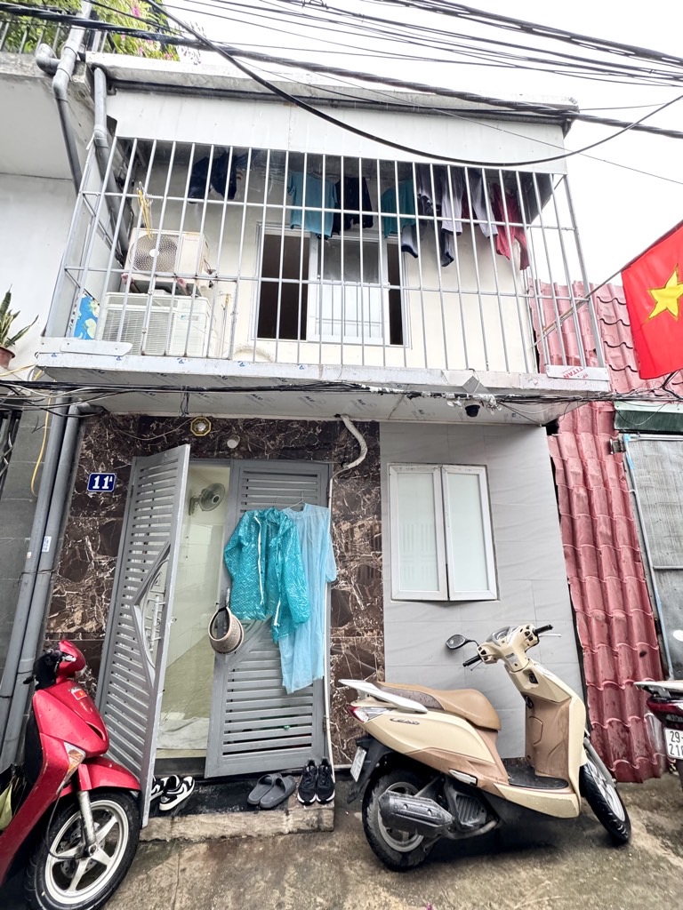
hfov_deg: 85.7
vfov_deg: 102.1
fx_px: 368
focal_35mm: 14
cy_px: 455
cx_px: 342
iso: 320
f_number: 2.2
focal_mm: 2.22
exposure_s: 1/99
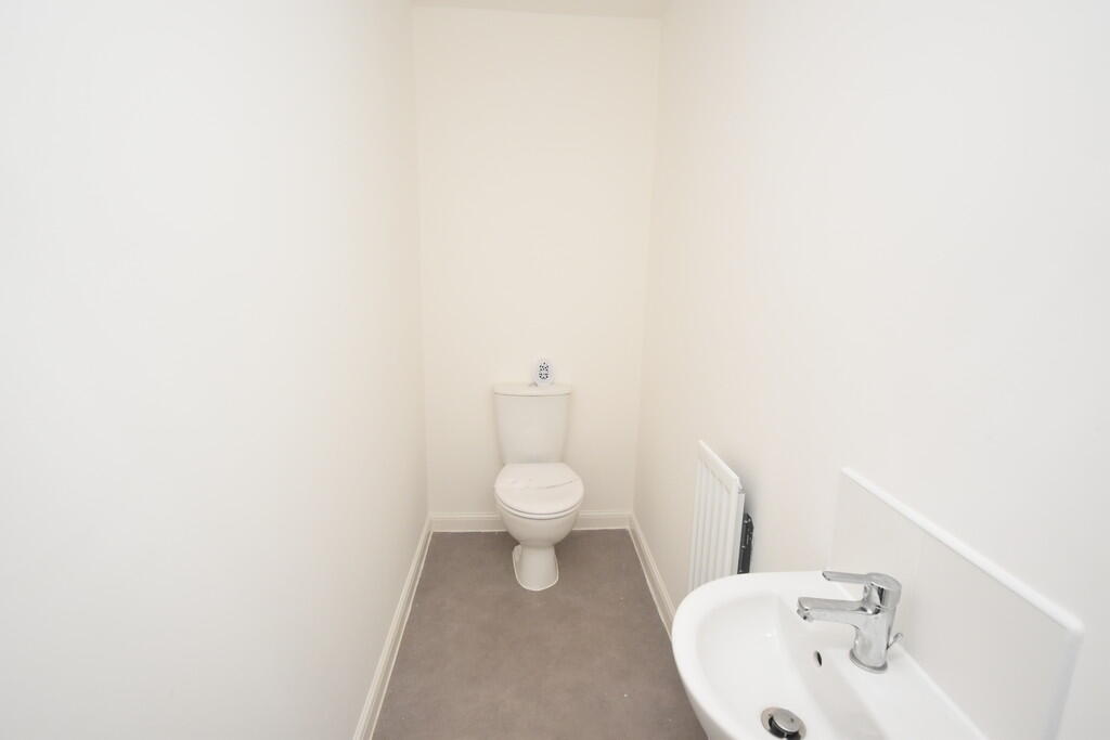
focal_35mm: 18
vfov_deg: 67.4
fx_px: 555
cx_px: 555
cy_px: 370
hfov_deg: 90.0
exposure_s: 1/60
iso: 1600
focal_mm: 12
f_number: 4.5
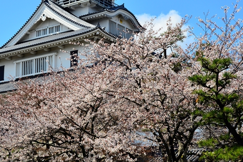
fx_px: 493
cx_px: 115
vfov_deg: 18.6
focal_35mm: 73
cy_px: 42
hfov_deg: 27.7
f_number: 11
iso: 400
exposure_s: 1/500
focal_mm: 48
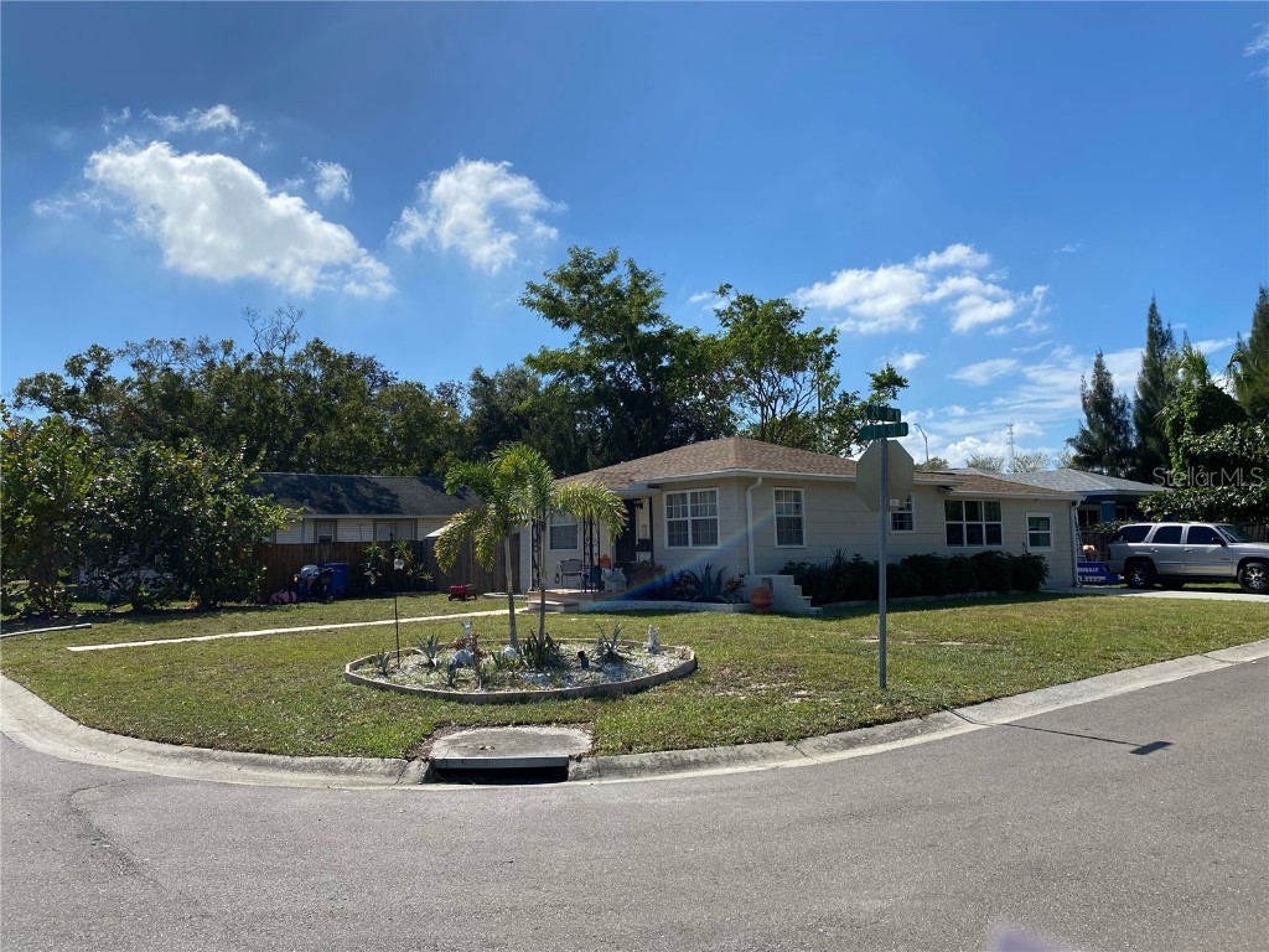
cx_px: 634
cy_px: 476
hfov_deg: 67.3
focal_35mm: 26
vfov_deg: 53.1
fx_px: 953
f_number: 1.8
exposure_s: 1/4444
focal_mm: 4.25
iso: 32
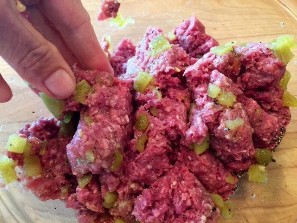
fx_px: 249
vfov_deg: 48.2
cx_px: 148
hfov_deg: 61.7
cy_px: 112
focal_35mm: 29
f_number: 2.2
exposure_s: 1/15
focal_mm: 4.15
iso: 40
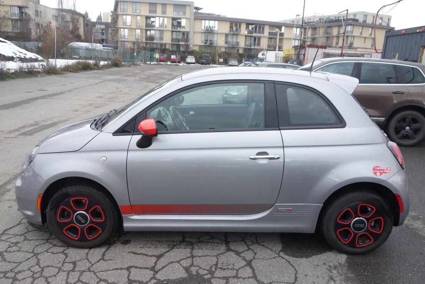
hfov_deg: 65.5
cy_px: 142
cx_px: 212
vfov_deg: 46.4
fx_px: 331
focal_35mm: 28
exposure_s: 1/100
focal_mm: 10.4
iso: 125
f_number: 3.2
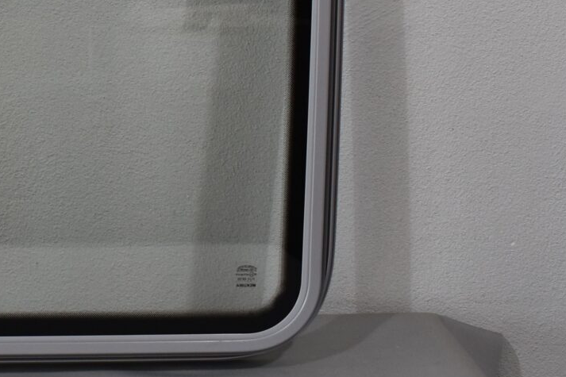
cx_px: -124
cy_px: -115
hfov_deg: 19.7
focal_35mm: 97
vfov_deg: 13.6
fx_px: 1525
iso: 250
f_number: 5.6
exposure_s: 1/125
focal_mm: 18
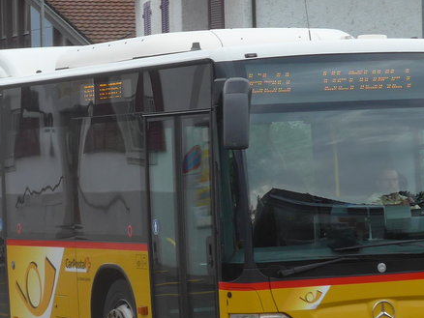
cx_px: 178
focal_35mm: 219
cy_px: 139
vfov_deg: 6.8
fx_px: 2684
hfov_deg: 9.0
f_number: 4.4
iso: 160
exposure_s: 1/160
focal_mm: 16
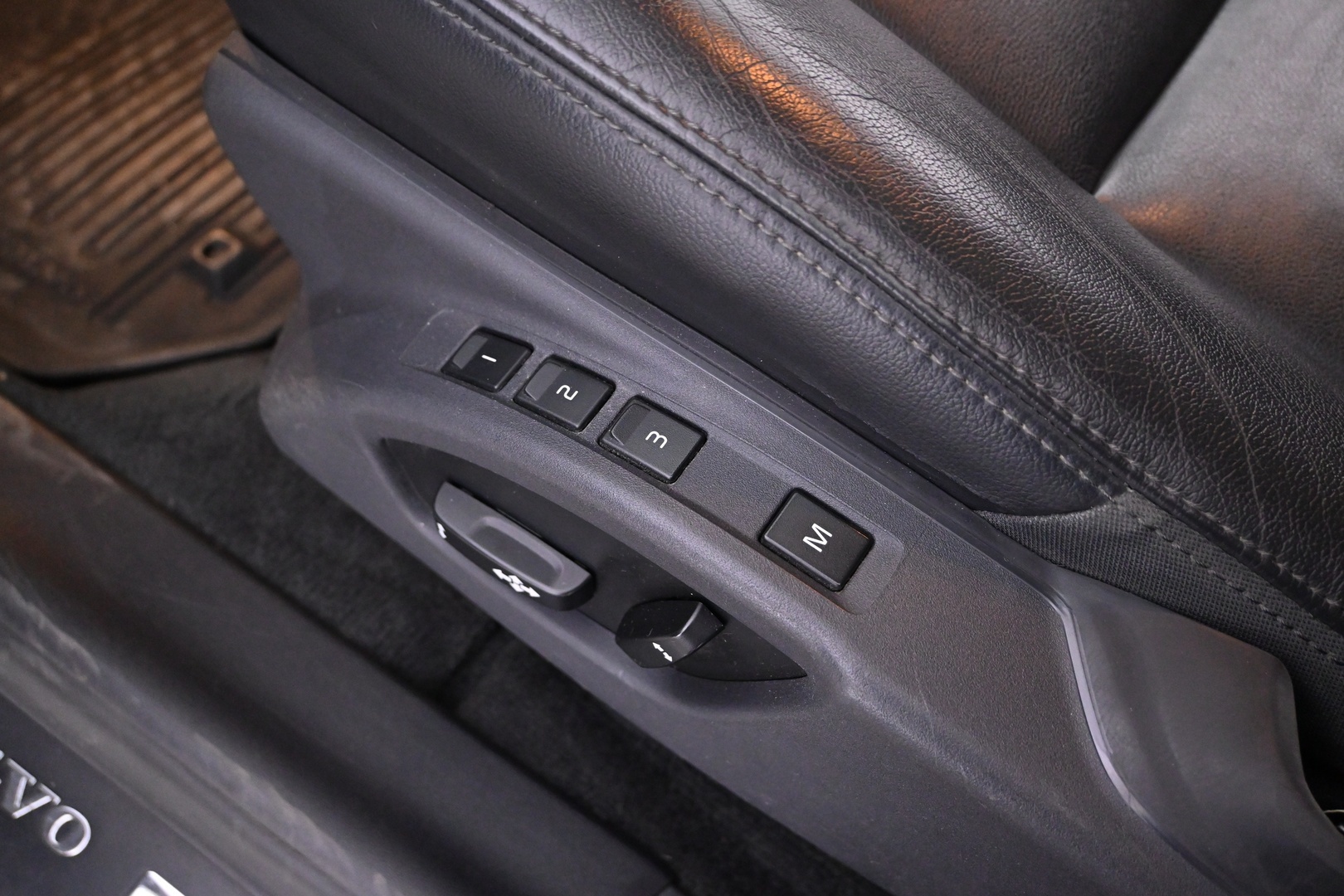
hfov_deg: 57.2
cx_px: 672
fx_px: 1232
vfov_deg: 40.0
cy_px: 448
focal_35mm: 33
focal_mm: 22
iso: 3200
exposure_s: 1/20
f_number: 4
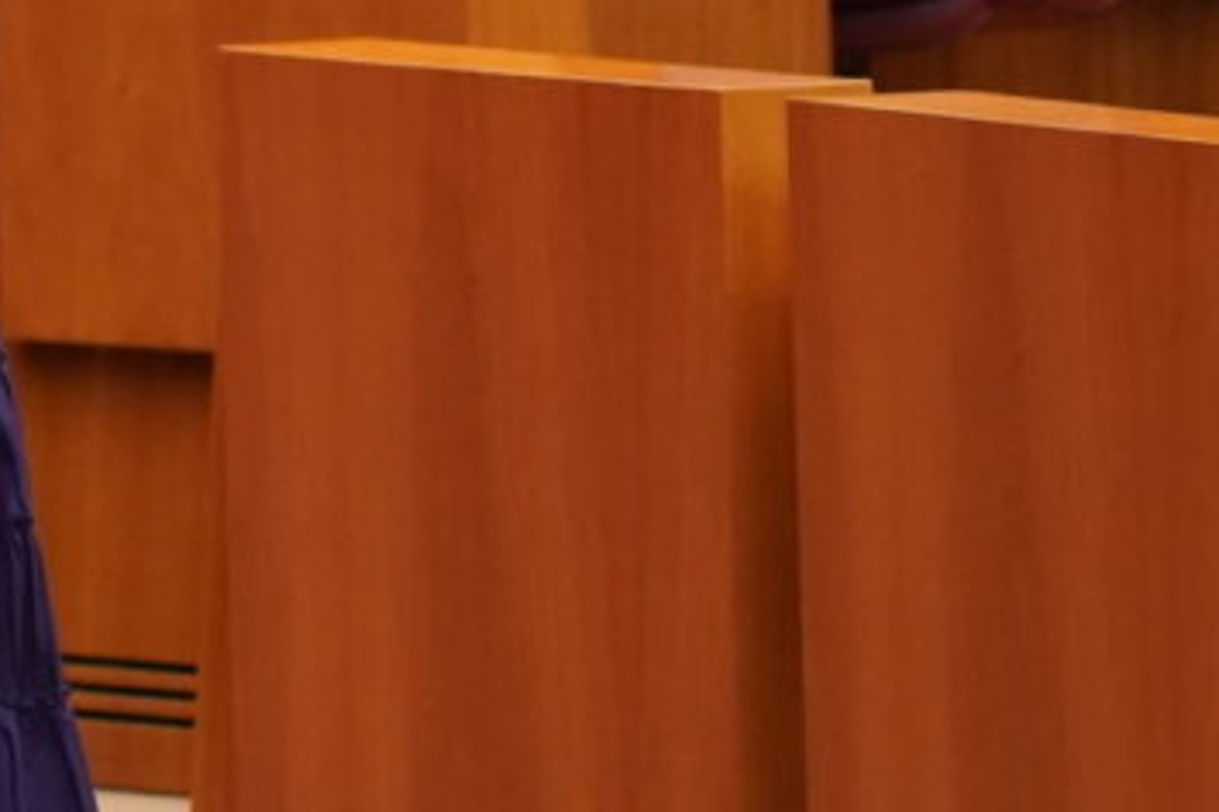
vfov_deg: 3.6
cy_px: -360
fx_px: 12866
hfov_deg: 5.4
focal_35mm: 380
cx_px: -406
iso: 6400
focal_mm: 105
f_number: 4
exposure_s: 1/320
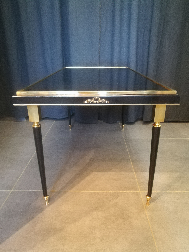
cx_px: 94
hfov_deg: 53.1
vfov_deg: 67.3
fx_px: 189
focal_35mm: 26
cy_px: 126
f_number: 2.2
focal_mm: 3.83
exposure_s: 1/14.3
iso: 1600
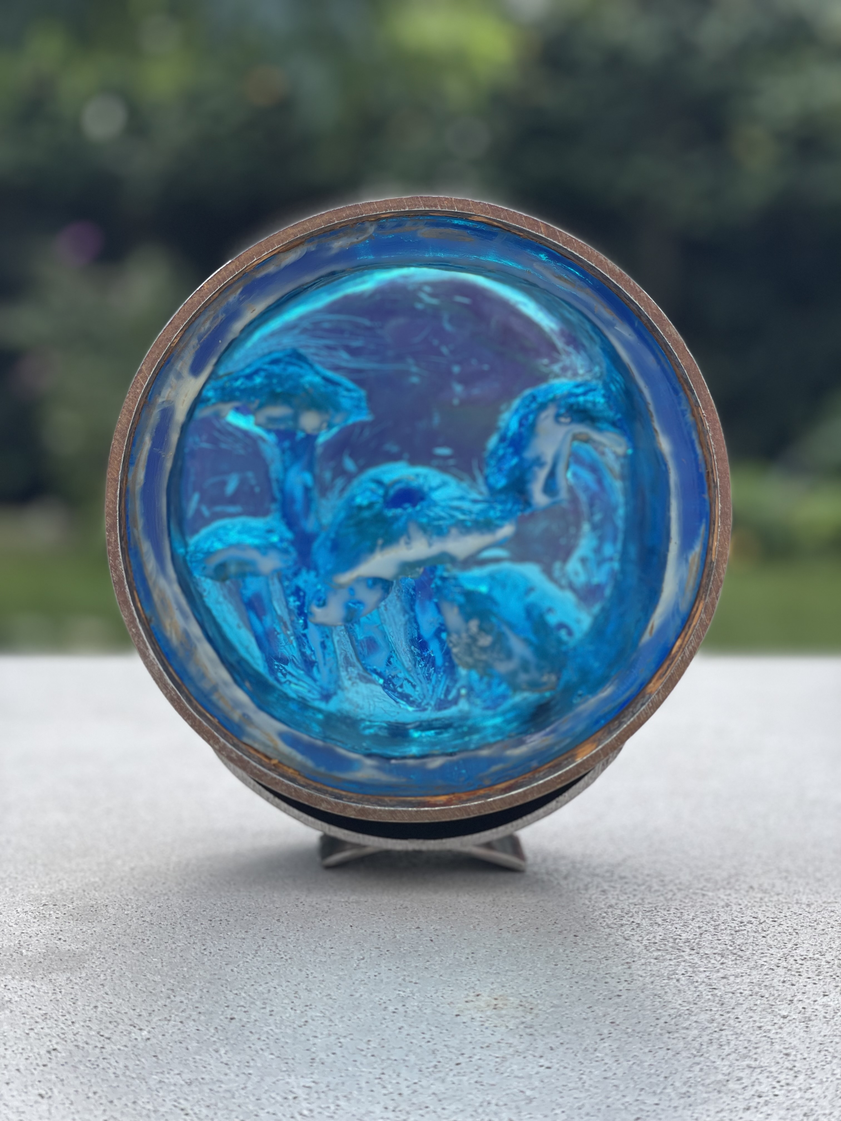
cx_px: 420
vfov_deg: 36.8
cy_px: 560
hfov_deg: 28.0
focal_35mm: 52
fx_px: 1684
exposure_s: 1/320
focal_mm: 6
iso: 32
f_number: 2
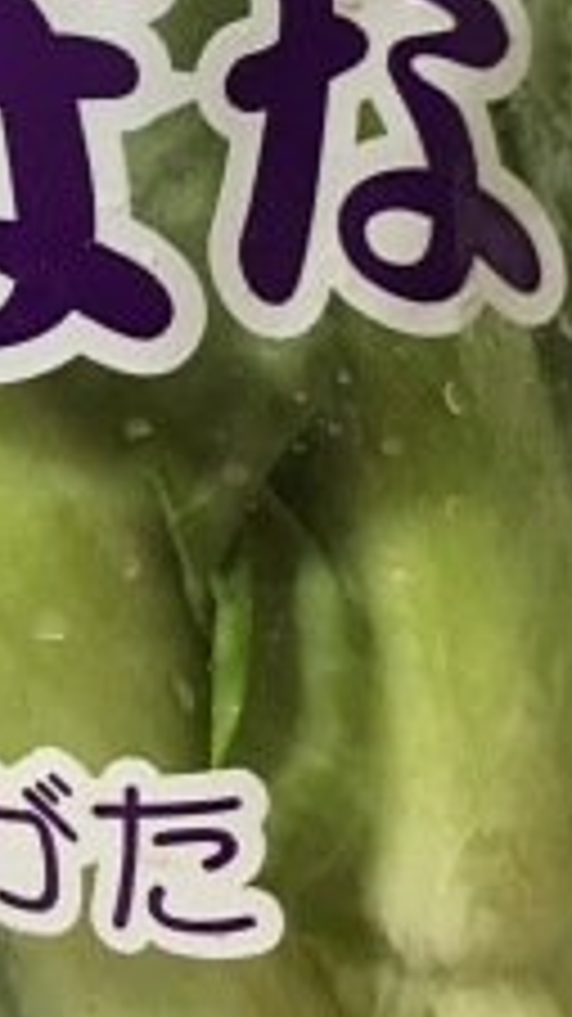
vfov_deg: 29.5
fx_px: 1889
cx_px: -72
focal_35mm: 70
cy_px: 218
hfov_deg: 16.6
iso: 80
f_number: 2.2
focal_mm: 4.15
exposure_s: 1/10
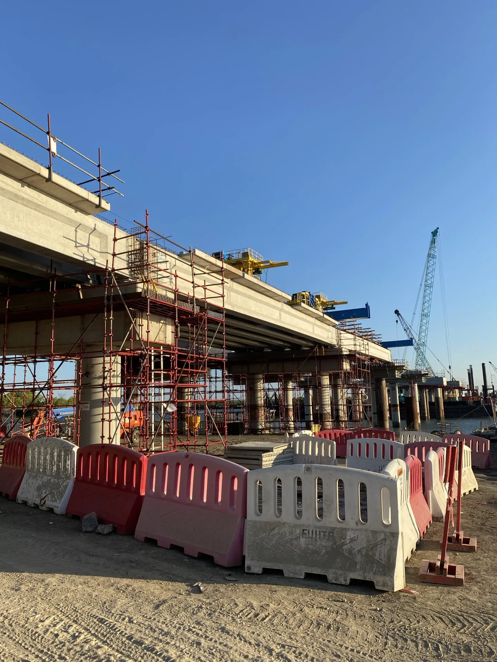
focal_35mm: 26
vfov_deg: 67.3
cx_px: 248
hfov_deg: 53.1
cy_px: 331
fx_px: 498
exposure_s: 1/1678
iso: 32
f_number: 1.8
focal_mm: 4.25
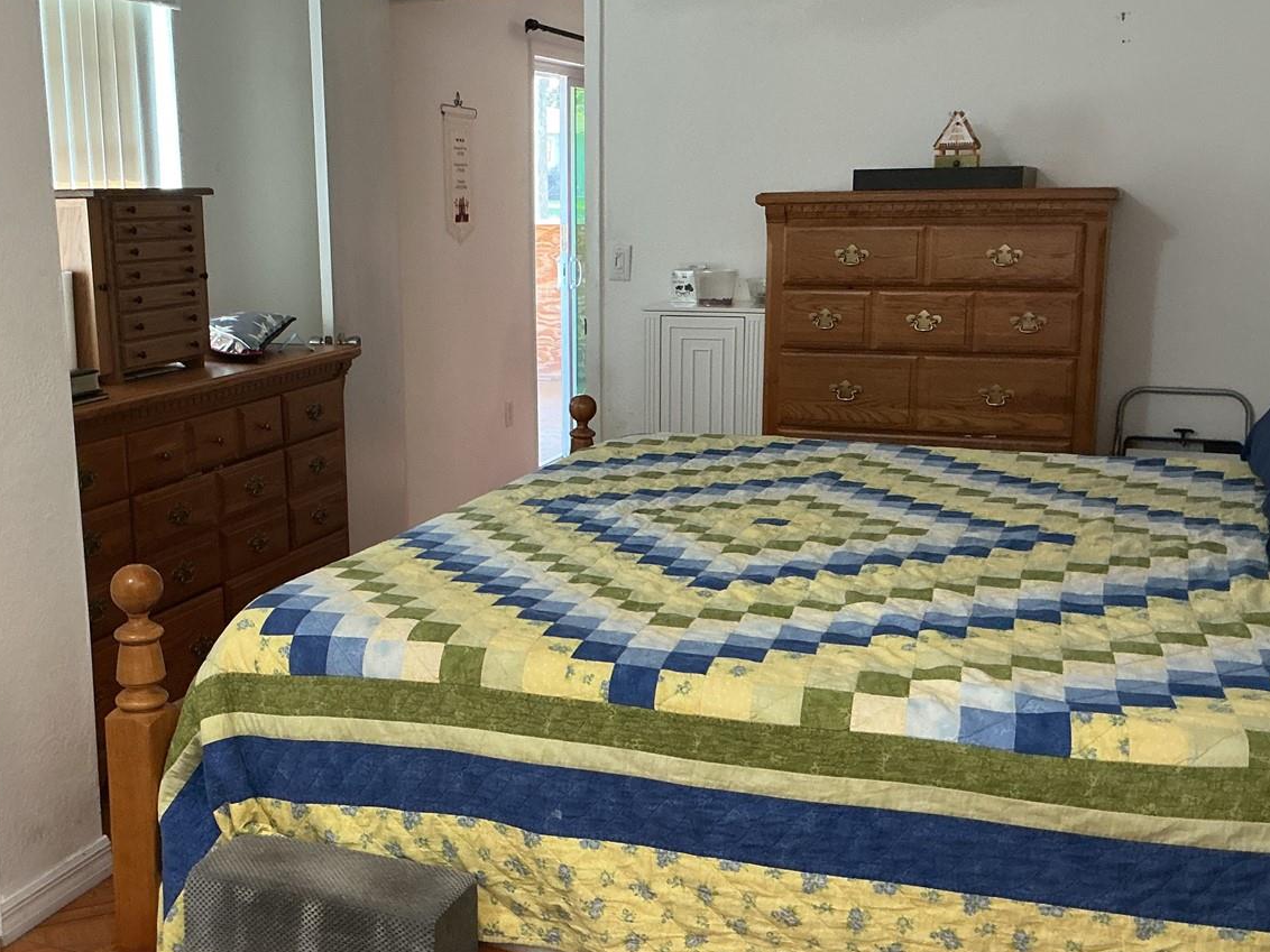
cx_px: 488
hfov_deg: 45.4
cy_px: 466
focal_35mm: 41
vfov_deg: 35.1
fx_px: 1504
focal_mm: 3
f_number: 1.8
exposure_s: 1/60
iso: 160
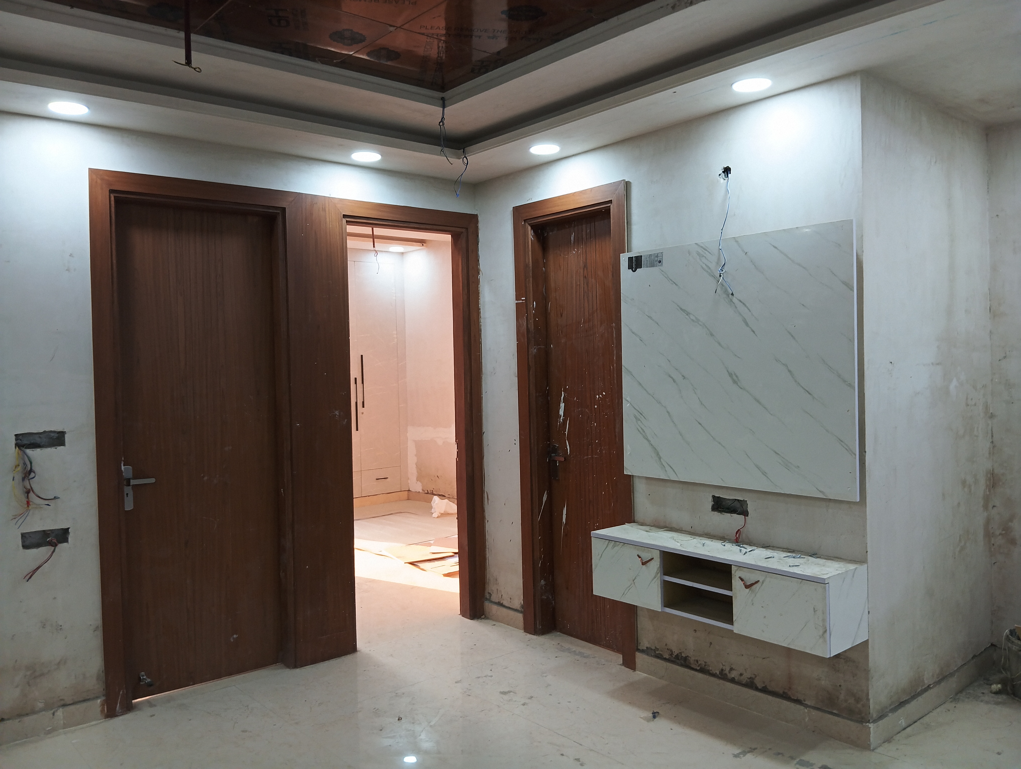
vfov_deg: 49.9
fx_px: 827
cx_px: 510
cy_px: 384
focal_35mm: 28
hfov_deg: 63.4
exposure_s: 1/50
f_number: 1.8
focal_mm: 4.22
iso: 194
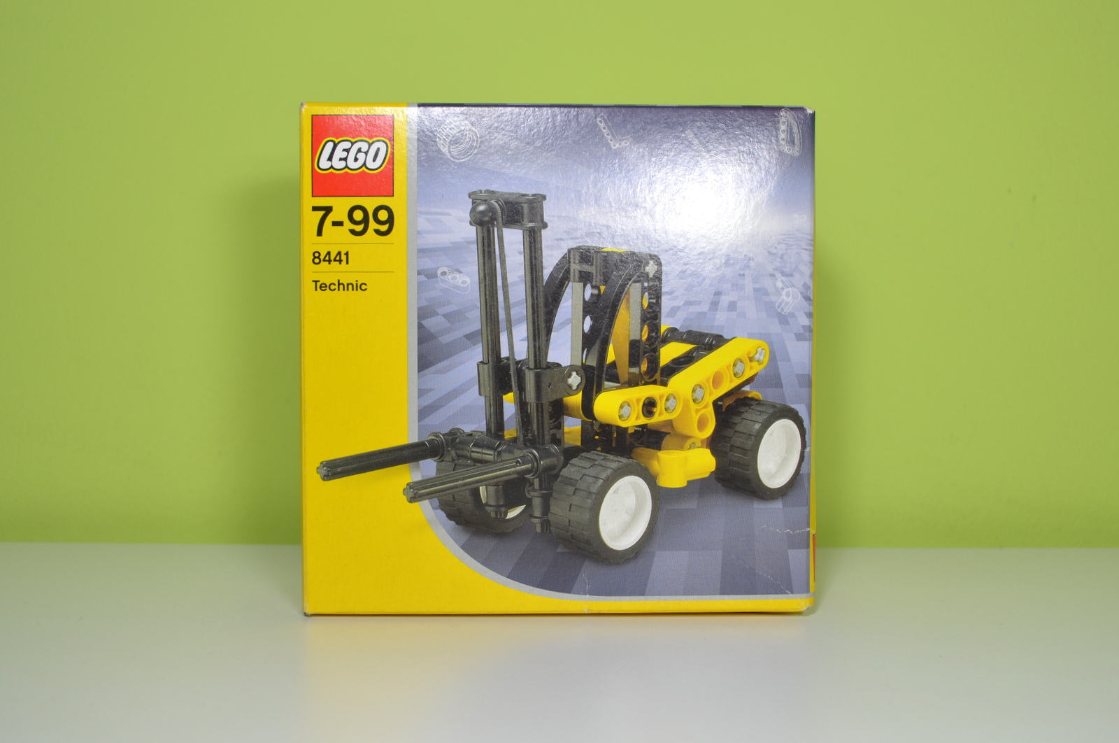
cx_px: 560
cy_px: 372
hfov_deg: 53.2
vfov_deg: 36.8
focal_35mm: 36
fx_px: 1117
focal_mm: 24
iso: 125
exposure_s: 1/25
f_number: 5
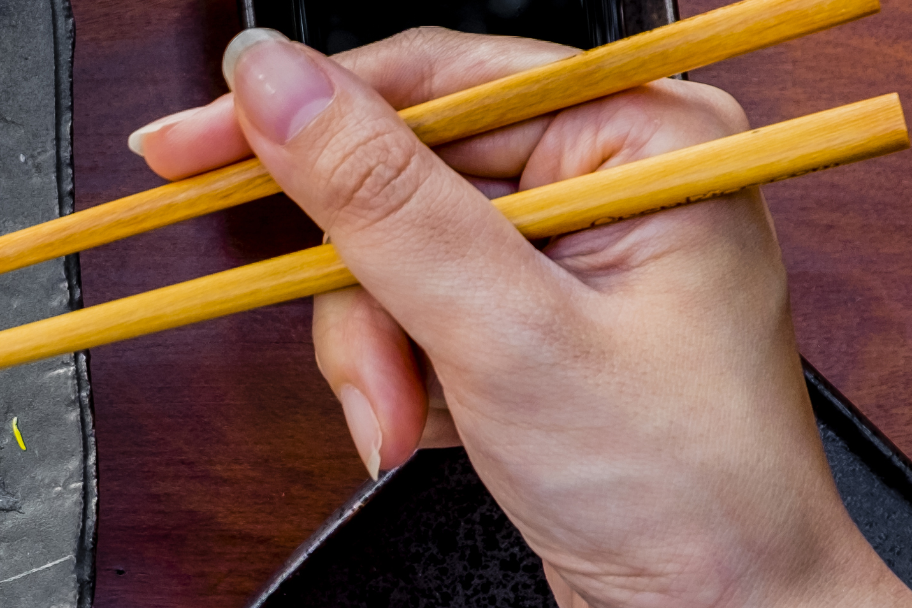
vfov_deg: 8.9
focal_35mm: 154
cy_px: 529
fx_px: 3901
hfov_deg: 12.9
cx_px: -304
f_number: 5.6
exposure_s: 1/7
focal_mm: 30.2
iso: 250
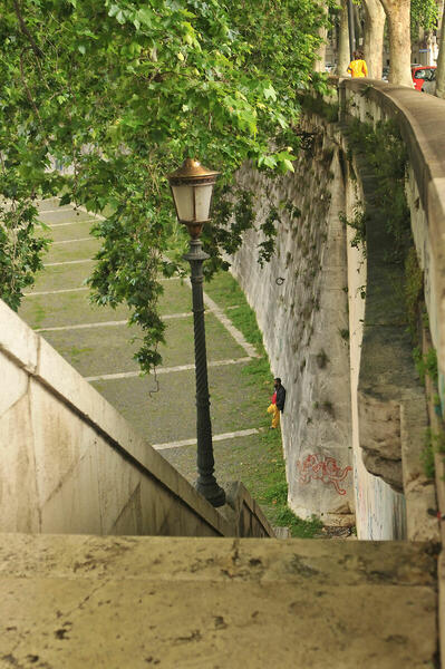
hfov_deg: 20.1
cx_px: 222
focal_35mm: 68
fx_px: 1254
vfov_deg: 29.9
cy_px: 334
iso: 800
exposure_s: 1/200
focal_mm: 45
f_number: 3.8
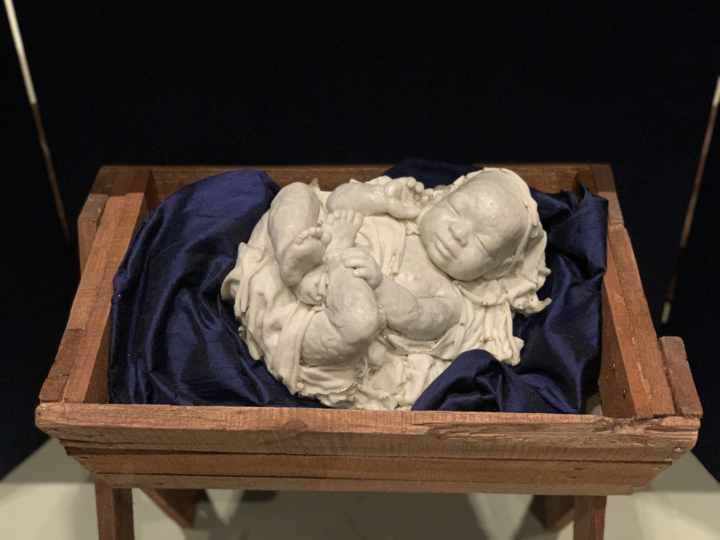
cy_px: 270
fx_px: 1082
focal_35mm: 52
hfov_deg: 36.8
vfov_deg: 28.0
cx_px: 360
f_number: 2.4
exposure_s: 1/33
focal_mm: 6
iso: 500
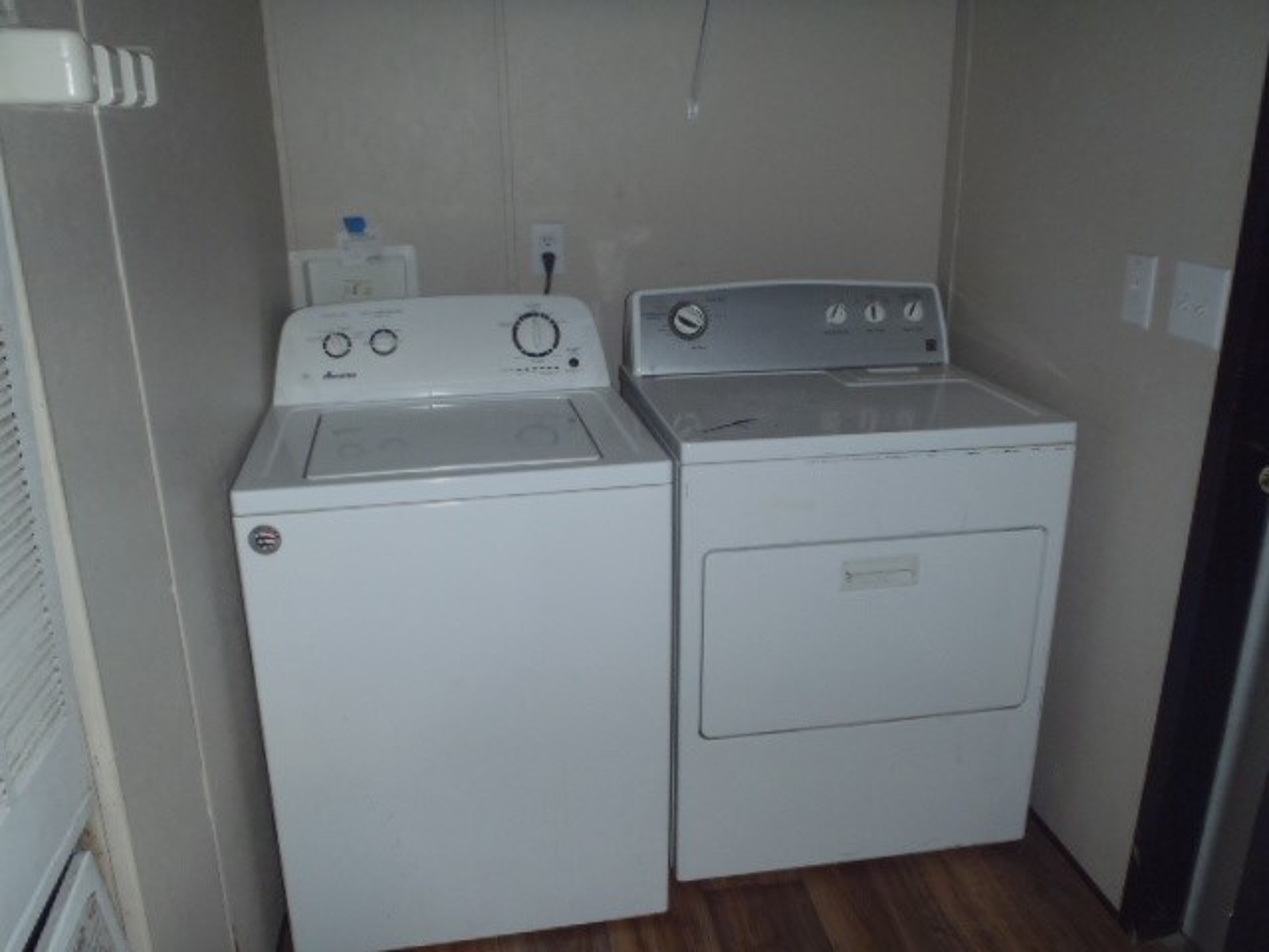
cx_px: 634
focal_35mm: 28
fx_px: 1026
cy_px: 476
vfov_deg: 49.7
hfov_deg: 63.4
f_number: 3.9
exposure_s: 1/30
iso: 250
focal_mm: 5
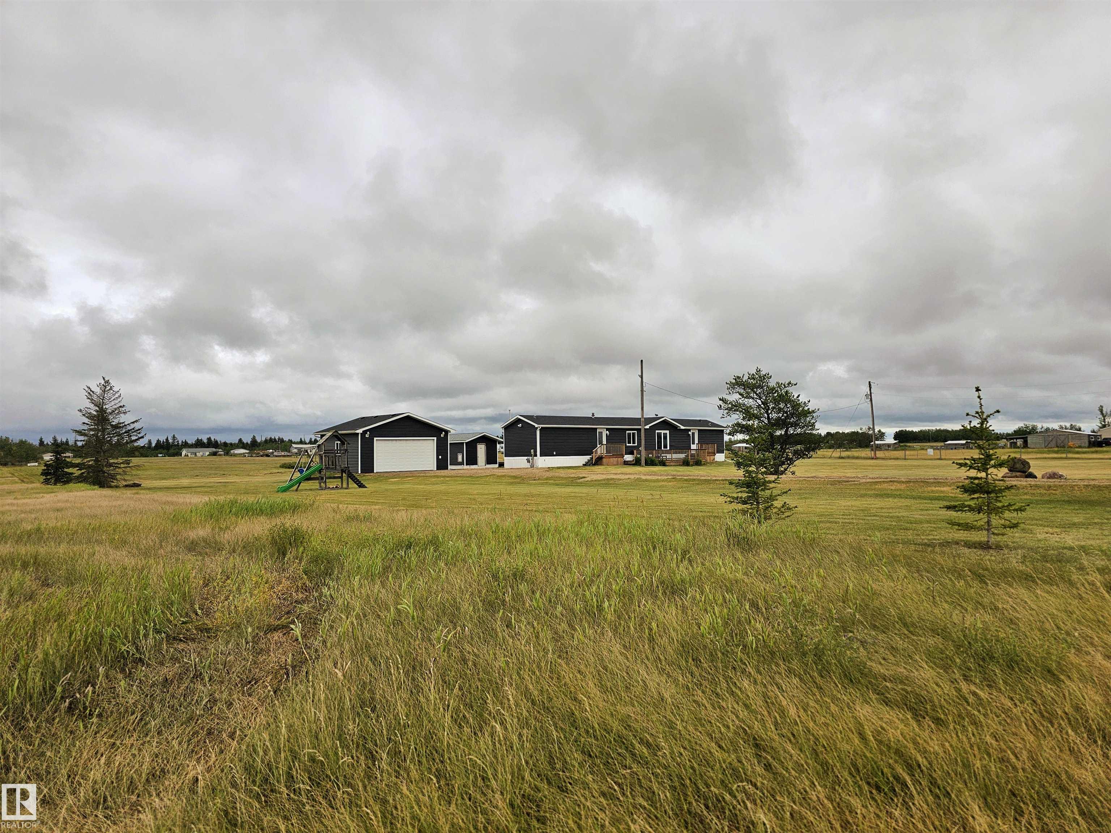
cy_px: 416
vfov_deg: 58.9
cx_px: 556
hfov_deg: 73.9
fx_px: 738
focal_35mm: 23
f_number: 1.7
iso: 10
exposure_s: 1/1358
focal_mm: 6.3
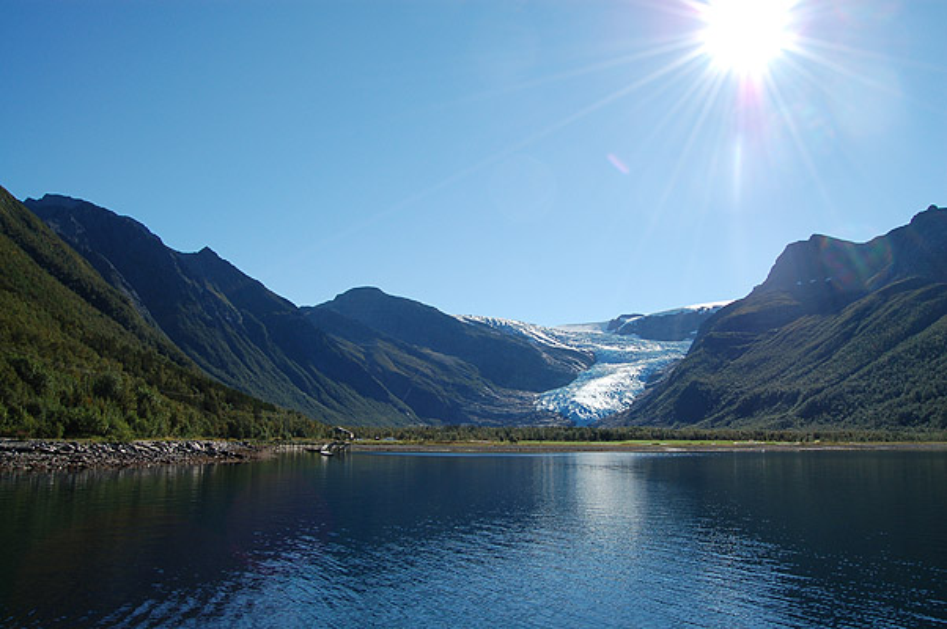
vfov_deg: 47.8
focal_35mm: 27
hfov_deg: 67.4
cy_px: 314
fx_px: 709
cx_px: 474
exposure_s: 1/320
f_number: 9
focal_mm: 18
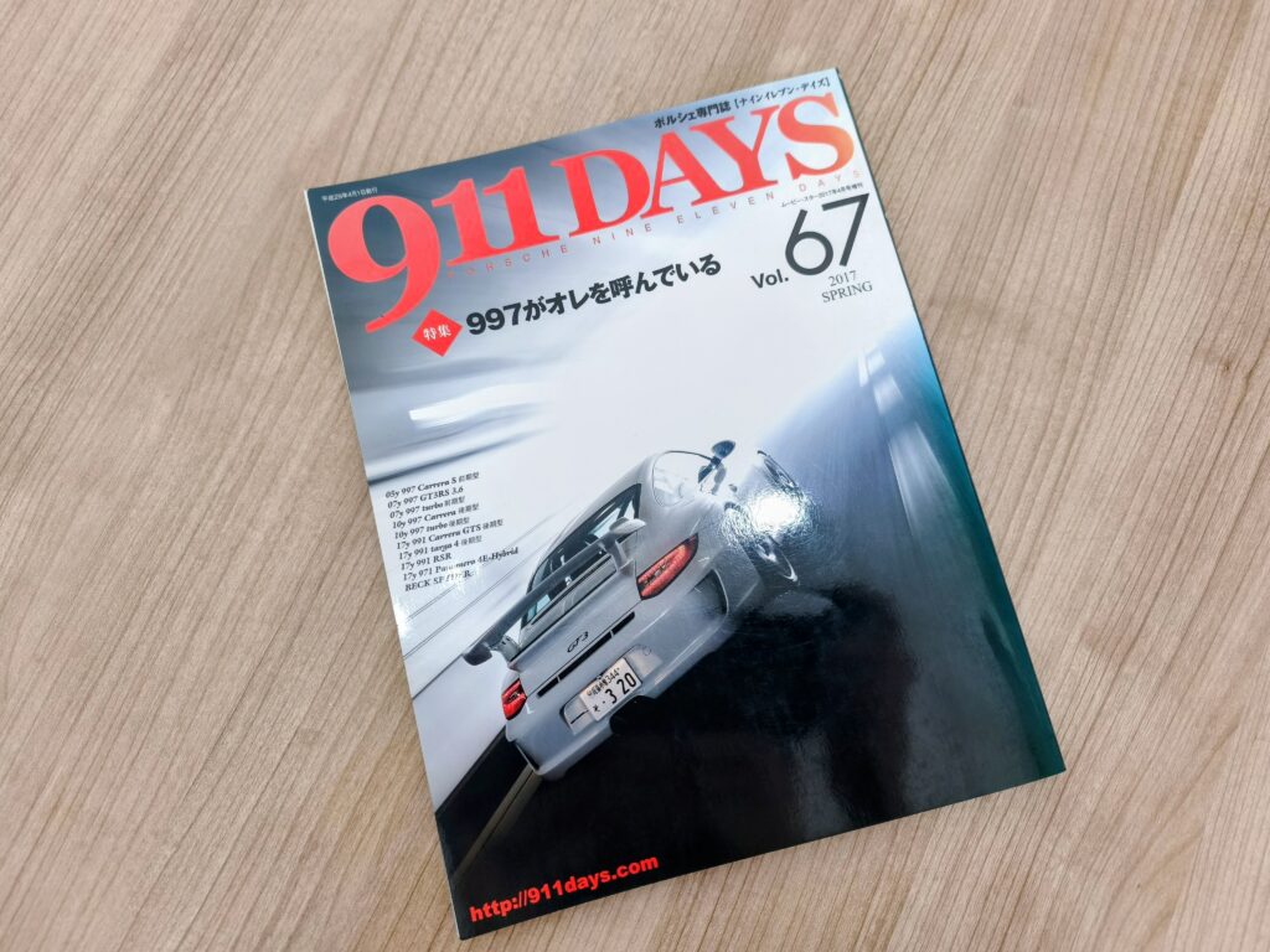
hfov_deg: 73.9
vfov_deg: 58.9
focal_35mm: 23
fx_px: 844
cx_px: 635
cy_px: 476
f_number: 1.62
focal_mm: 6.45
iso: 50
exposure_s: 1/103
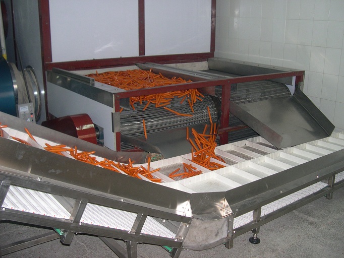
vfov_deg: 37.7
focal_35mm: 38
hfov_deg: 49.0
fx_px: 378
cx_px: 172
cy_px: 129
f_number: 2.8
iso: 190
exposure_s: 1/60
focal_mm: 8
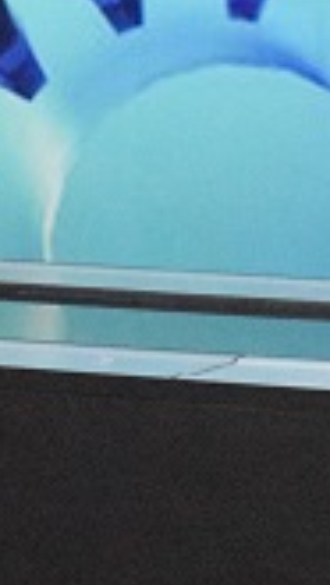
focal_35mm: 187
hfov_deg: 6.5
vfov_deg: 11.5
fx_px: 2905
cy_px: 340
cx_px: 11
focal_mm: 28
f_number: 10
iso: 12800
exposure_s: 1/50
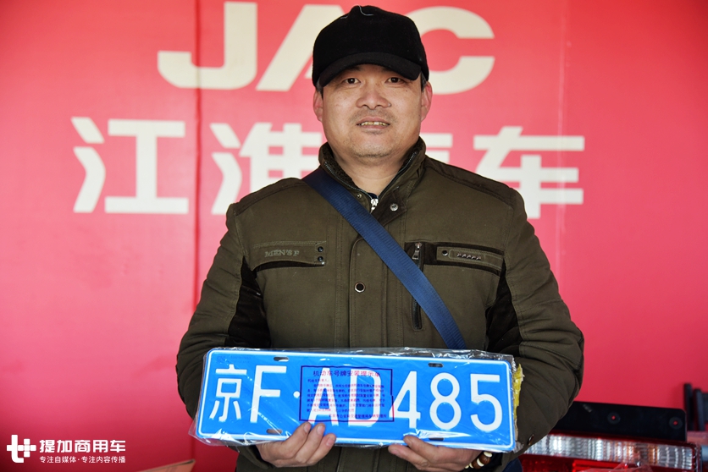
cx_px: 354
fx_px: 1141
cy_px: 236
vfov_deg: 23.4
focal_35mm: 58
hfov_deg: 34.5
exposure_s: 1/125
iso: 1000
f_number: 4
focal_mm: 58
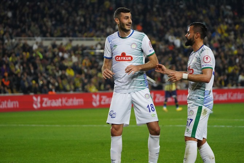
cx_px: 122
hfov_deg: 10.1
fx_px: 1376
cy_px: 82
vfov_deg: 6.8
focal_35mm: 203
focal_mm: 203
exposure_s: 1/2000
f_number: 5.6
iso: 8000
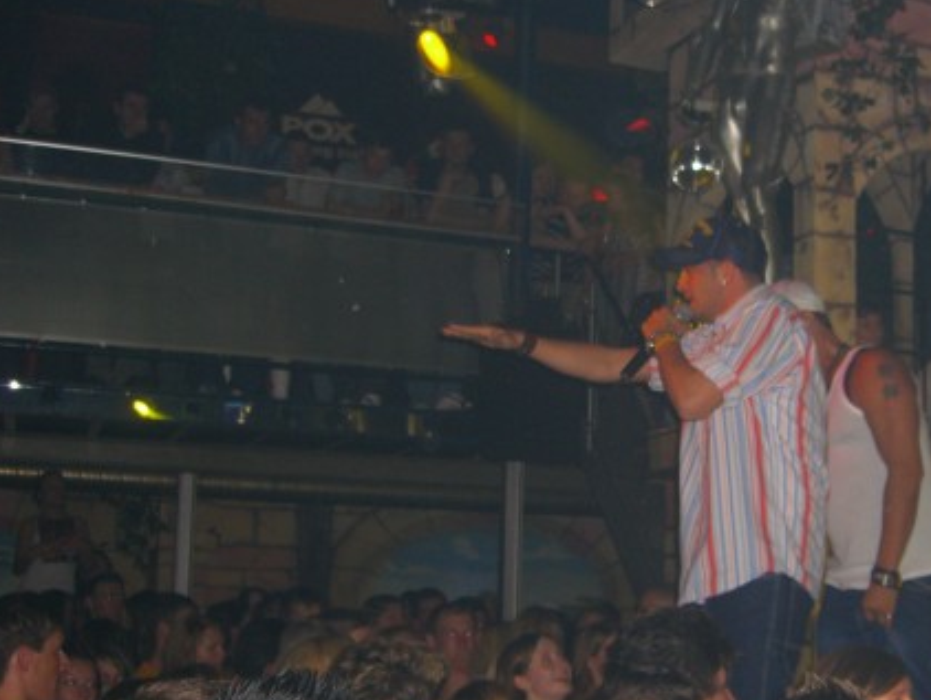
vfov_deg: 27.0
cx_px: 646
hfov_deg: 35.1
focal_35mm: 54
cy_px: 444
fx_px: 1453
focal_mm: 7.9
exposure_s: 1/60
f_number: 2.8
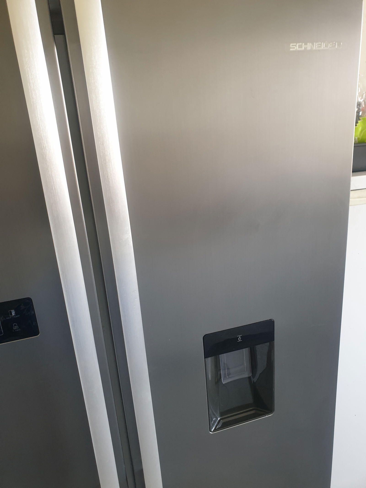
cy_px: 244
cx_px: 183
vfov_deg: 67.3
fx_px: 366
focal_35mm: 26
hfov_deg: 53.1
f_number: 2.4
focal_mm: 4.3
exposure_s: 1/50
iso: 160
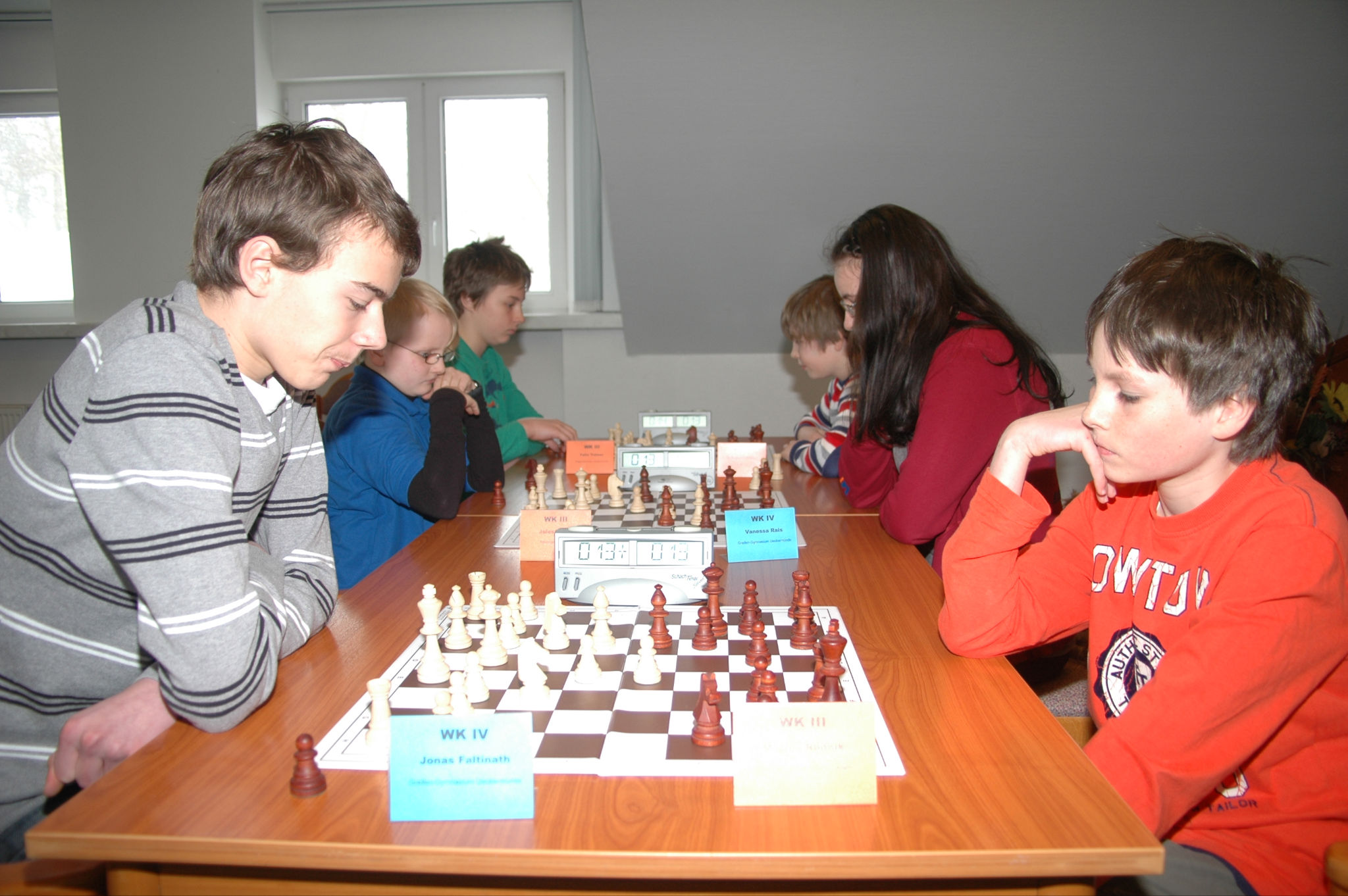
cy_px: 448
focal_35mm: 27
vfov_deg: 47.9
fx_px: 1010
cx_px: 674
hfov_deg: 67.4
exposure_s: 1/60
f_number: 4
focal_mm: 18
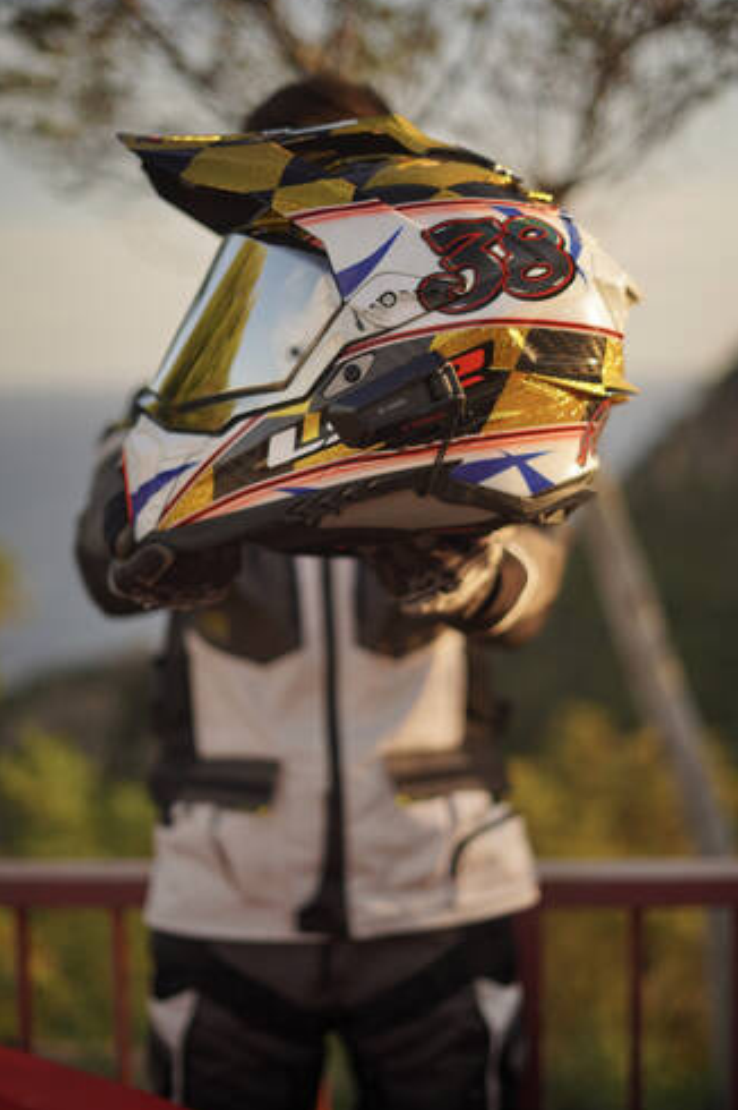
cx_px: 372
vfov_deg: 38.9
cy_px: 550
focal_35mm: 51
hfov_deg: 26.4
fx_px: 1570
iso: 125
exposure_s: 1/1000
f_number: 1.8
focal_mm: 50
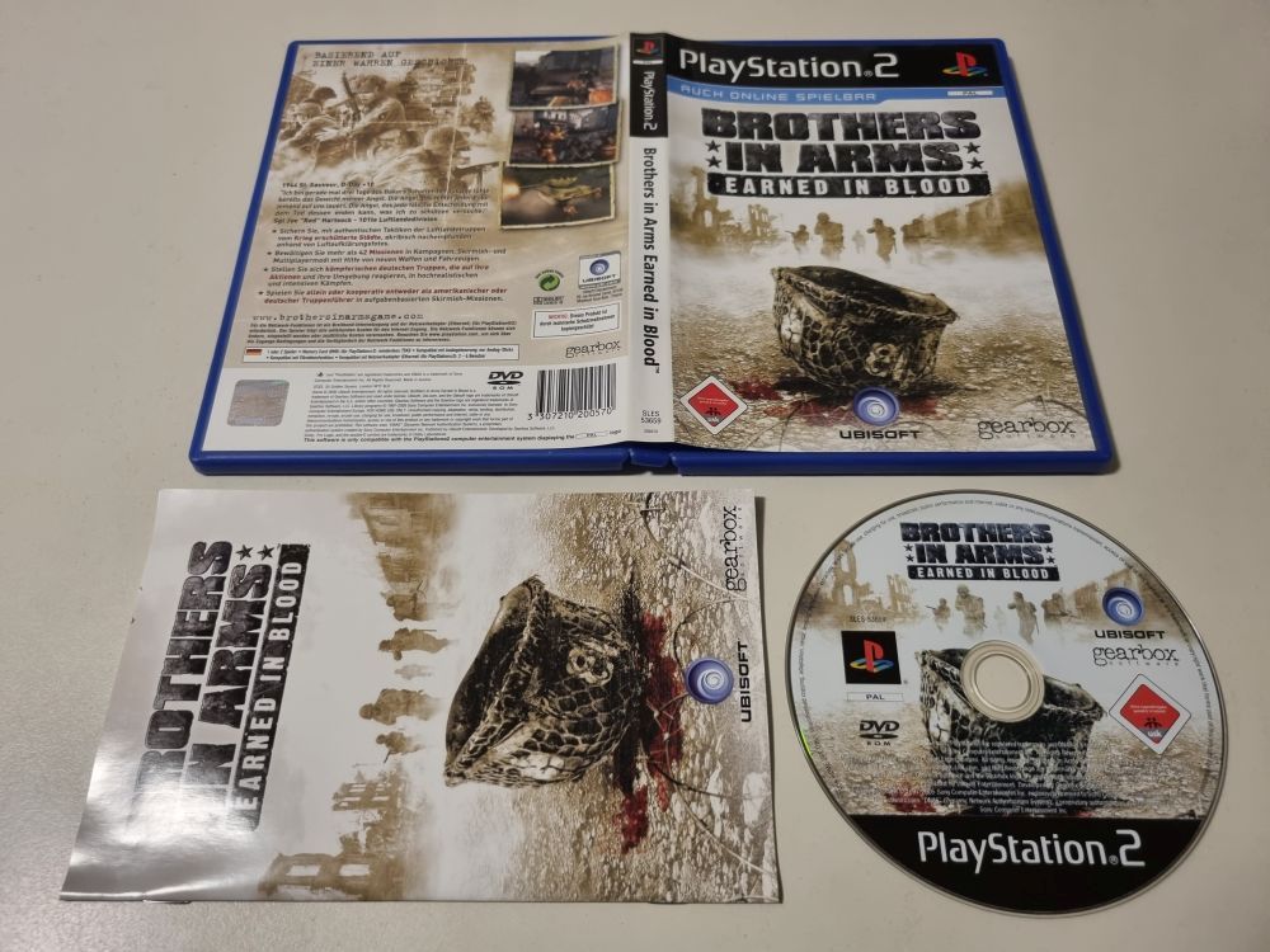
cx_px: 635
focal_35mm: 26
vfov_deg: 53.1
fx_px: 954
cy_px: 476
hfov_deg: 67.3
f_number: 1.8
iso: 250
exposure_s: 1/50
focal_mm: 5.4
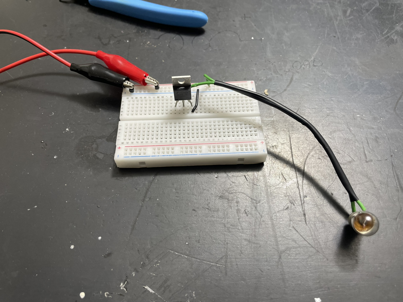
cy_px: 151
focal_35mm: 26
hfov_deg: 67.3
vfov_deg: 53.1
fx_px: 303
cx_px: 202
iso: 125
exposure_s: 1/100
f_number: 1.6
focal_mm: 4.2
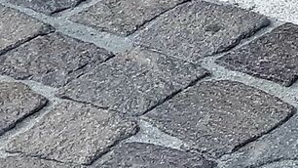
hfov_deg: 8.8
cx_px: 732
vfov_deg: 5.2
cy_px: -337
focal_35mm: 222
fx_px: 1754
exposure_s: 1/50
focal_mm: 3.93
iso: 50
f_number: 1.7
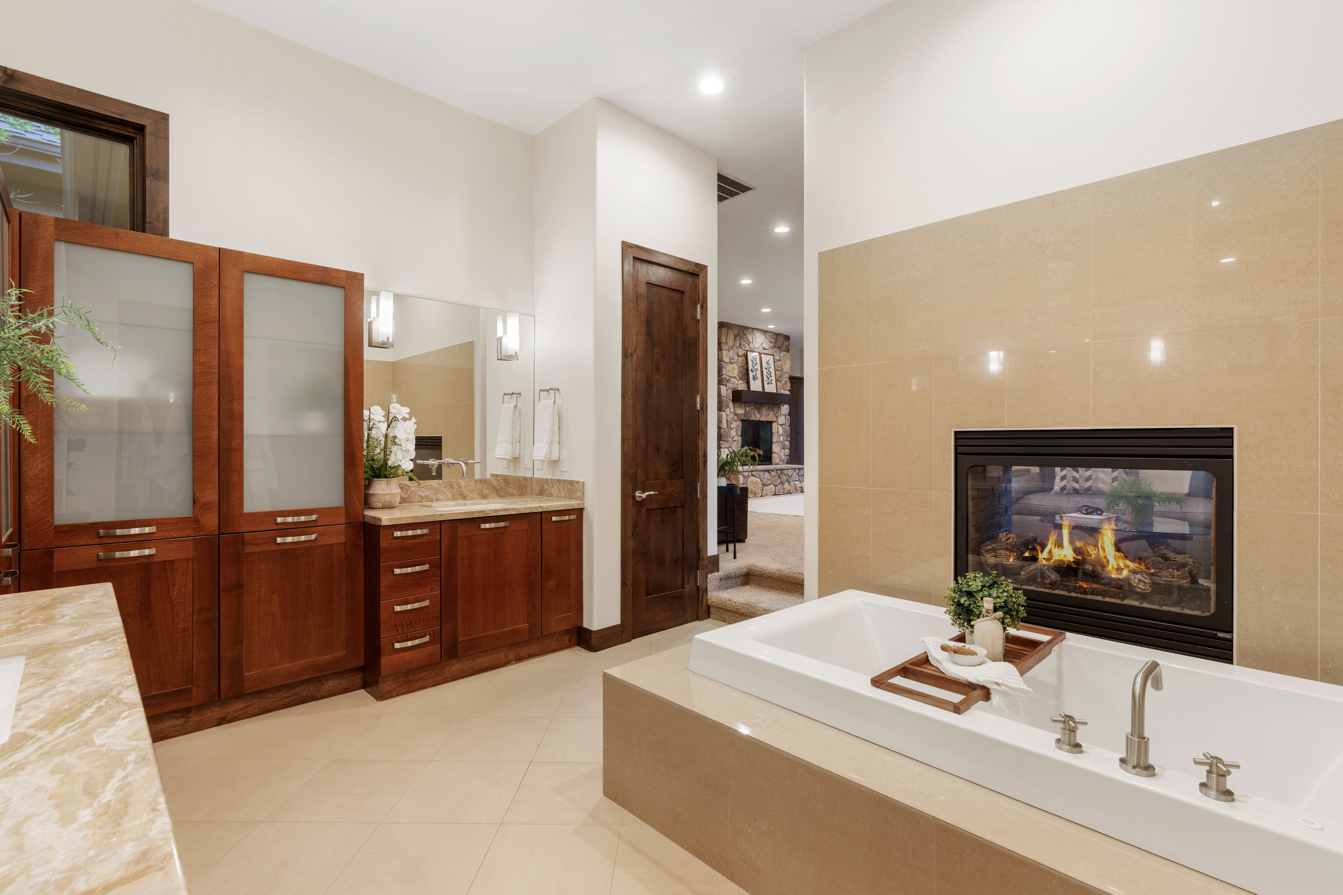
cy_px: 448
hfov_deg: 96.7
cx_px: 672
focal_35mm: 16
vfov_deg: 73.7
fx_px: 597
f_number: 10
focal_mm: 16
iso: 100
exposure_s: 3.2
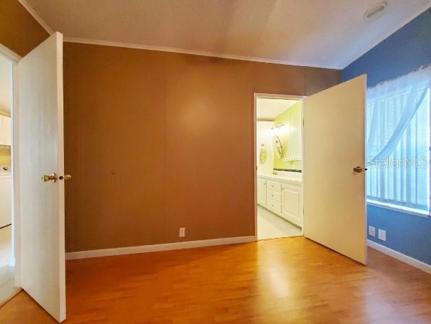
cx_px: 216
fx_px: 162
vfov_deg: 89.9
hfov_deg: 106.2
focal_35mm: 13
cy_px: 162
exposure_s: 1/40
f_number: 2.2
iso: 400
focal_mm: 1.8
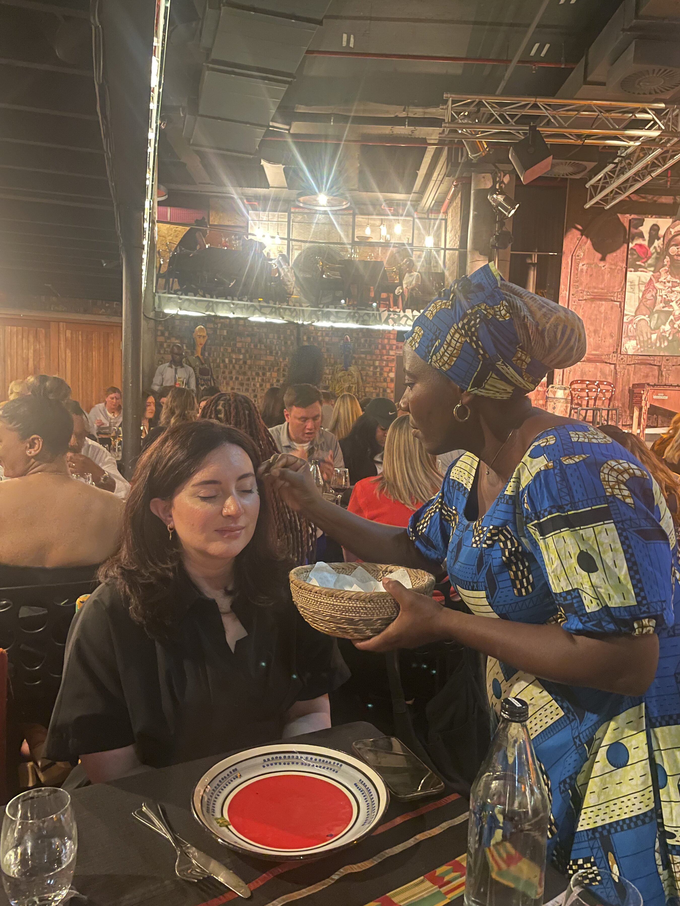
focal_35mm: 26
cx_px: 340
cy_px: 453
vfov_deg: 67.3
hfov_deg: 53.1
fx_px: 681
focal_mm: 4.2
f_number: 1.6
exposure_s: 1/14
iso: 1250
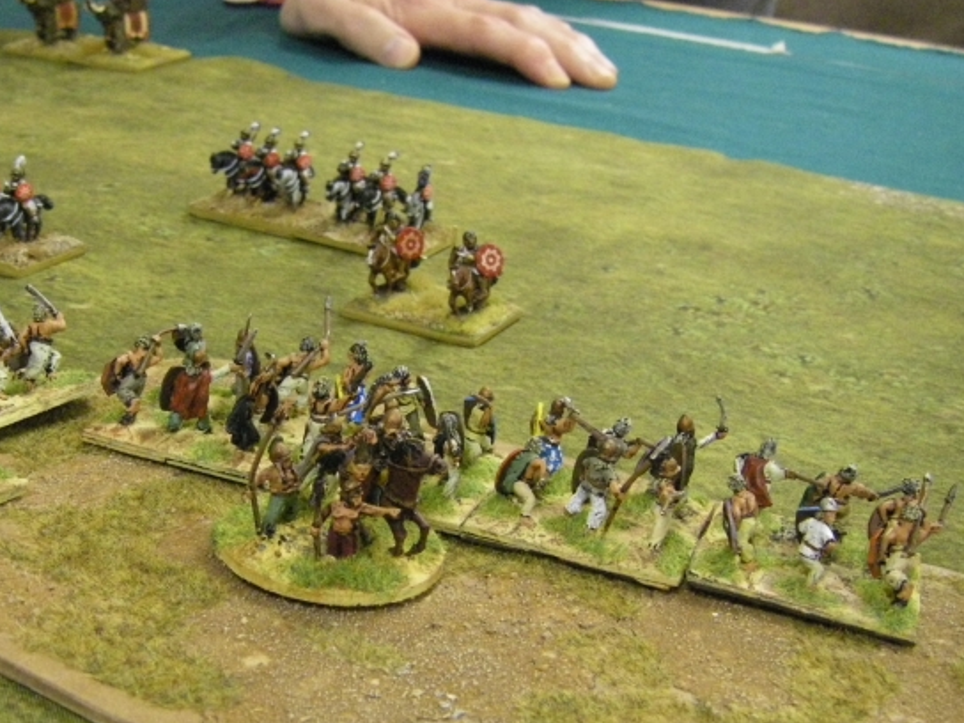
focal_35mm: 54
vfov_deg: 27.0
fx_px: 1504
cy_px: 415
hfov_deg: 35.3
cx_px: 352
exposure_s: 1/50
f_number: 3.5
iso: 640
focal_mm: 6.3
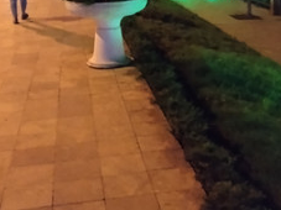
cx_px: 168
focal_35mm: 64
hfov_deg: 30.2
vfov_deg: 21.8
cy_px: -13
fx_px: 519
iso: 2500
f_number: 1.8
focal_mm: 4.22
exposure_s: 1/16.7
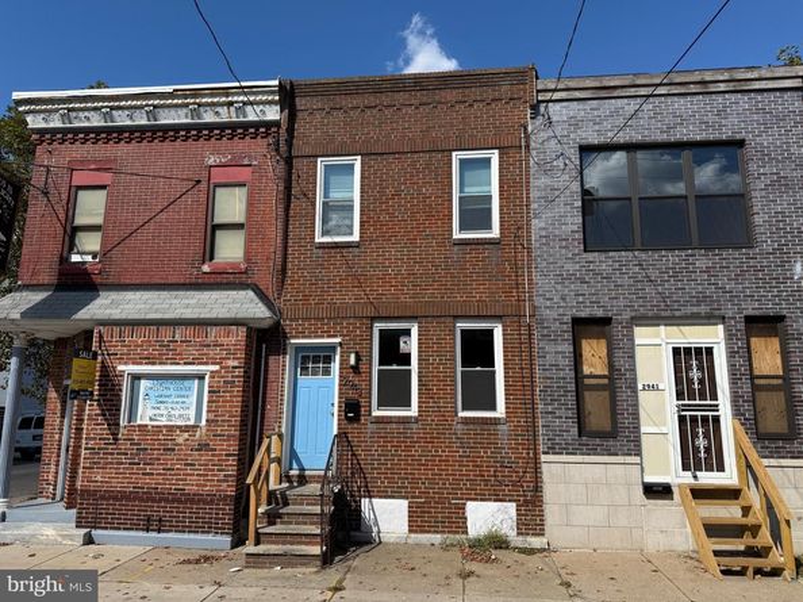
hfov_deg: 71.6
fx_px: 557
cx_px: 402
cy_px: 301
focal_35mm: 24
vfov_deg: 56.8
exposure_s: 1/4975
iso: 80
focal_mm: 6.76
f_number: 1.78
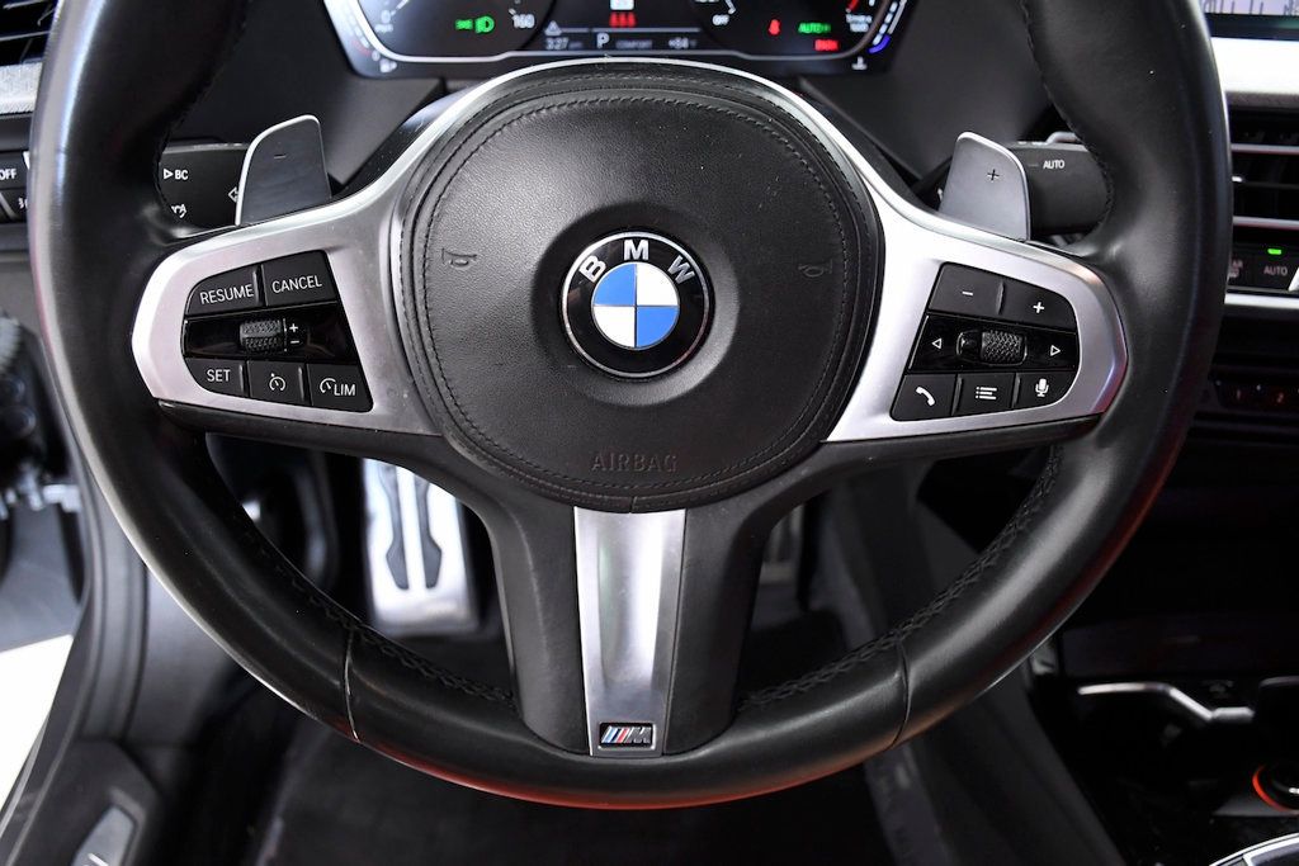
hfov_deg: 57.2
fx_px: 1191
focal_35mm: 33
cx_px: 650
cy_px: 433
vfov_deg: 40.0
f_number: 4.5
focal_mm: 22
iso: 2500
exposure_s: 1/80
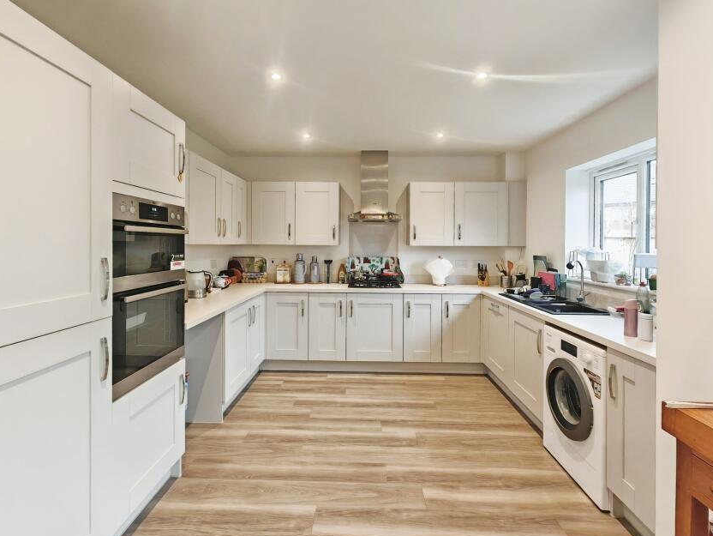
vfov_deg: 78.0
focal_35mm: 16
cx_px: 354
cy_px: 288
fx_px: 330
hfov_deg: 94.5
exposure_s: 1/50
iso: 400
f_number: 2
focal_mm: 1.82
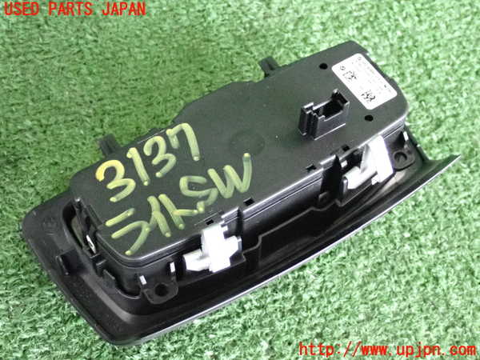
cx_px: 240
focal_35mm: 62
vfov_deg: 23.7
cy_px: 180
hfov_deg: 31.2
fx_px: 860
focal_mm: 11.09
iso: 4000
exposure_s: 1/125
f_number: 3.6
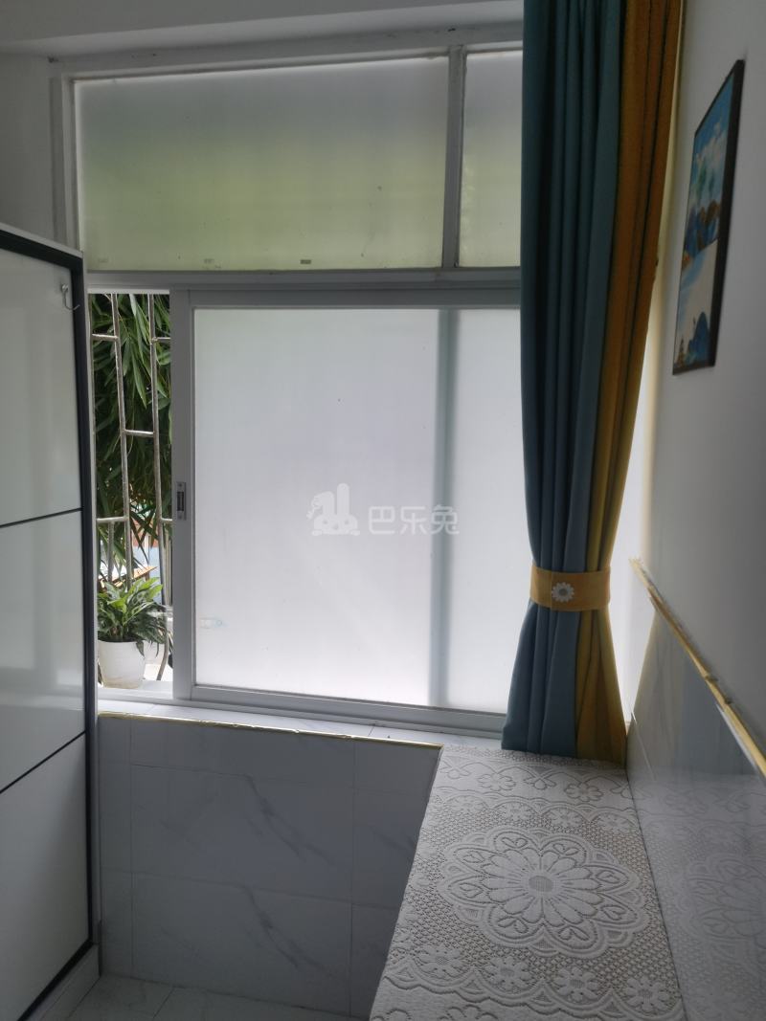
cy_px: 510
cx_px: 383
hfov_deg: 51.3
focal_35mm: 27
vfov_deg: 65.3
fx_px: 797
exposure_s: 1/190
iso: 50
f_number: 1.9
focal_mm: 6.67
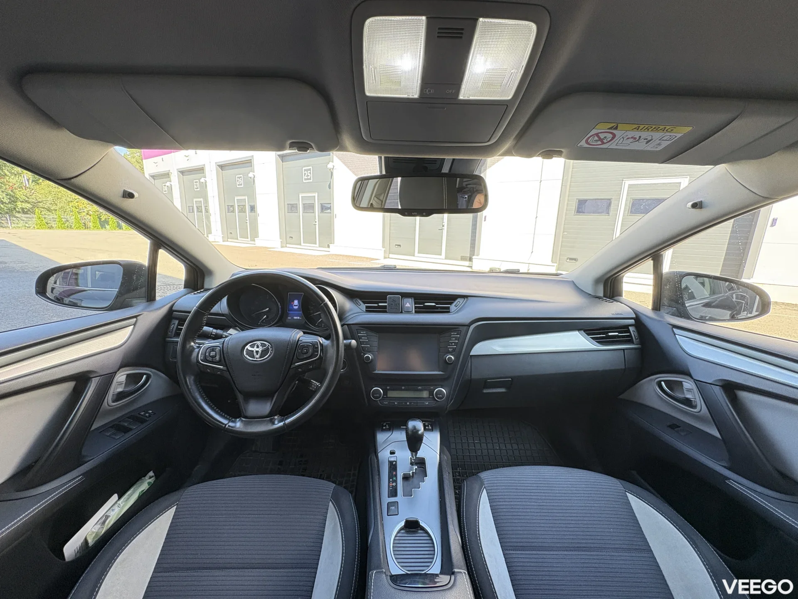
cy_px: 300
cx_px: 399
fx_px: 323
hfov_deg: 102.1
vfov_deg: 85.7
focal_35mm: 14
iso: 200
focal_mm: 2.22
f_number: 2.2
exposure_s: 1/87
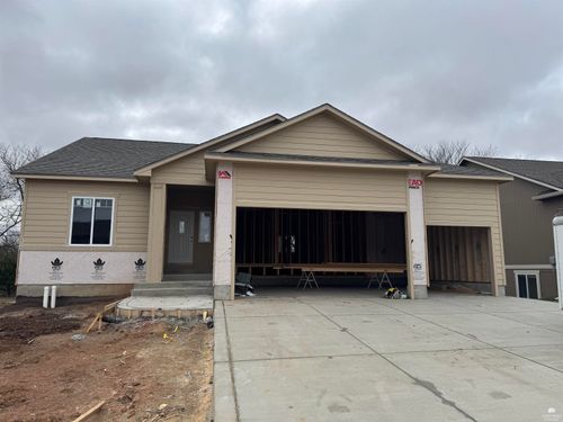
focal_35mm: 24
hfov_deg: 71.6
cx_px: 282
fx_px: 390
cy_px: 211
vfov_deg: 56.8
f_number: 1.78
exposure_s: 1/4049
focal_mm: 6.76
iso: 80
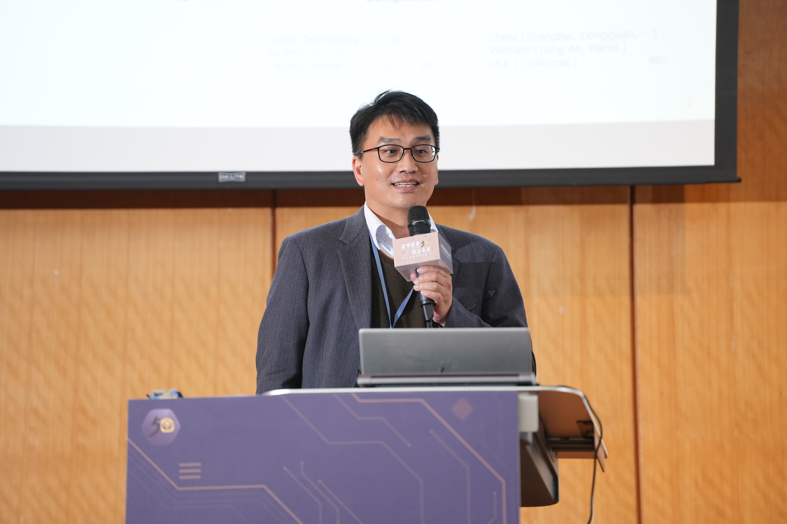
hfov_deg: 11.1
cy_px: 263
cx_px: 399
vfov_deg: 7.4
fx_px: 4044
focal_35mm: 185
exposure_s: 1/250
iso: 1000
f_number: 3.2
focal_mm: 180
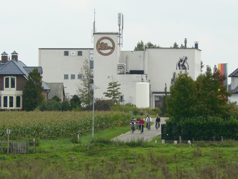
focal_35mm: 306
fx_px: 2104
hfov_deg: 6.5
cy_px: 90
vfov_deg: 4.9
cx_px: 119
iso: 200
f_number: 5.6
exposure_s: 1/400
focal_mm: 51
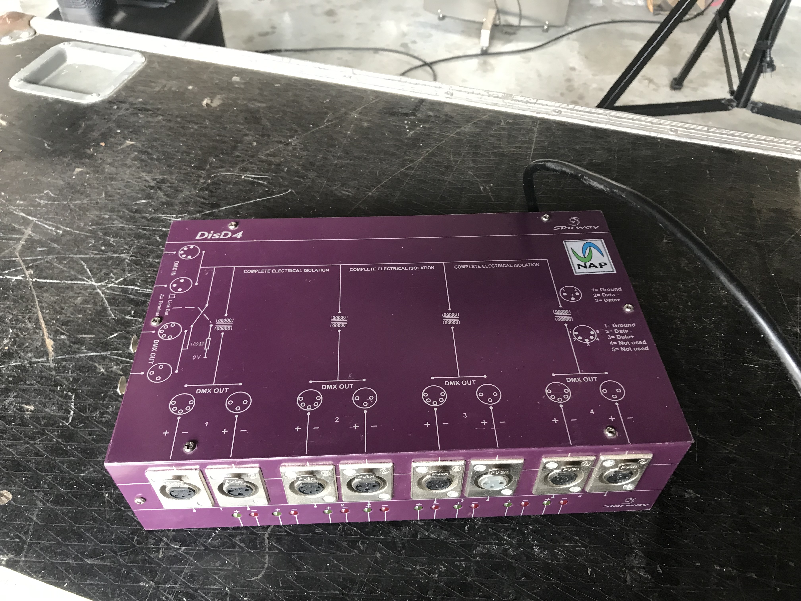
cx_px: 400
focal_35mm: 28
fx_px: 648
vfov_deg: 49.7
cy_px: 300
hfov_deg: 63.4
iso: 40
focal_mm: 3.99
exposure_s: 1/17
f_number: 1.8
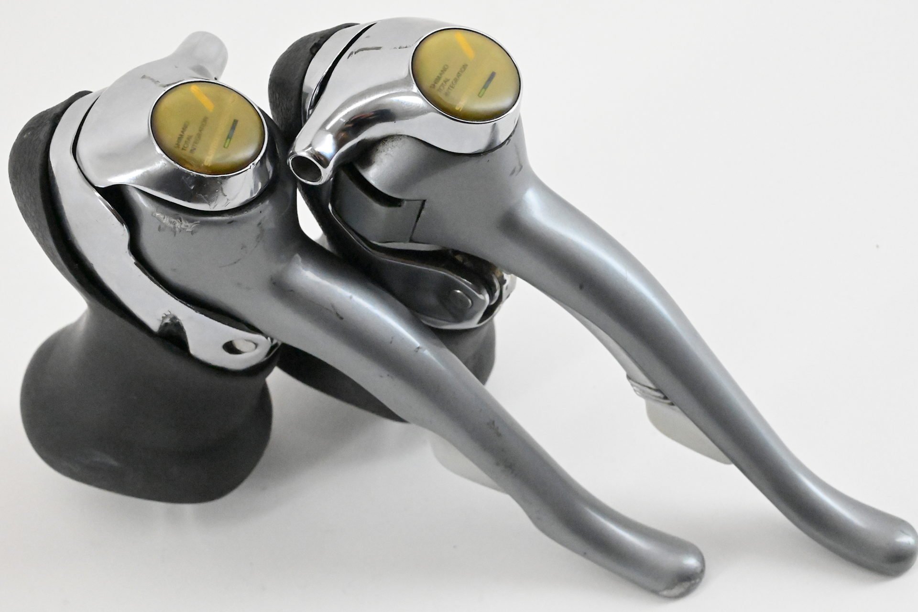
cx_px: 459
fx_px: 1784
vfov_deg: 19.4
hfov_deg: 28.9
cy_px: 306
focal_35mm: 70
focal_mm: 70
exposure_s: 1/640
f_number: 20
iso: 40000
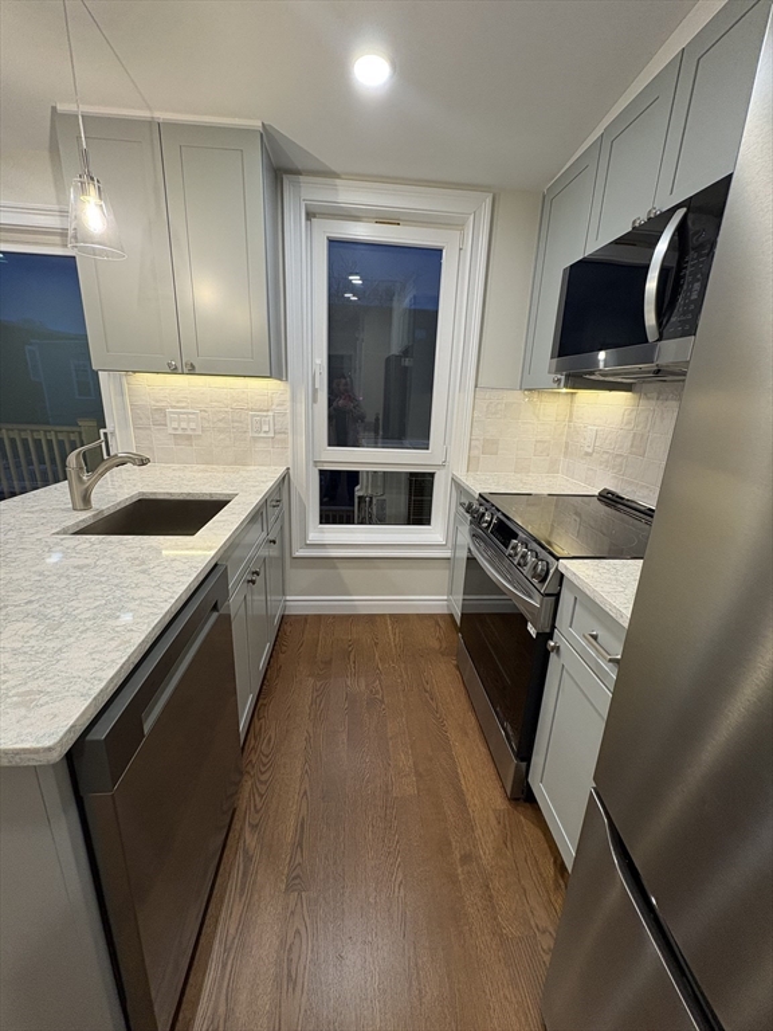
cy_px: 516
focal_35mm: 14
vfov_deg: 102.1
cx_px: 386
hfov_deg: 85.7
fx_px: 417
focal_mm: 2.22
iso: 200
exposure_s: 1/60
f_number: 2.2
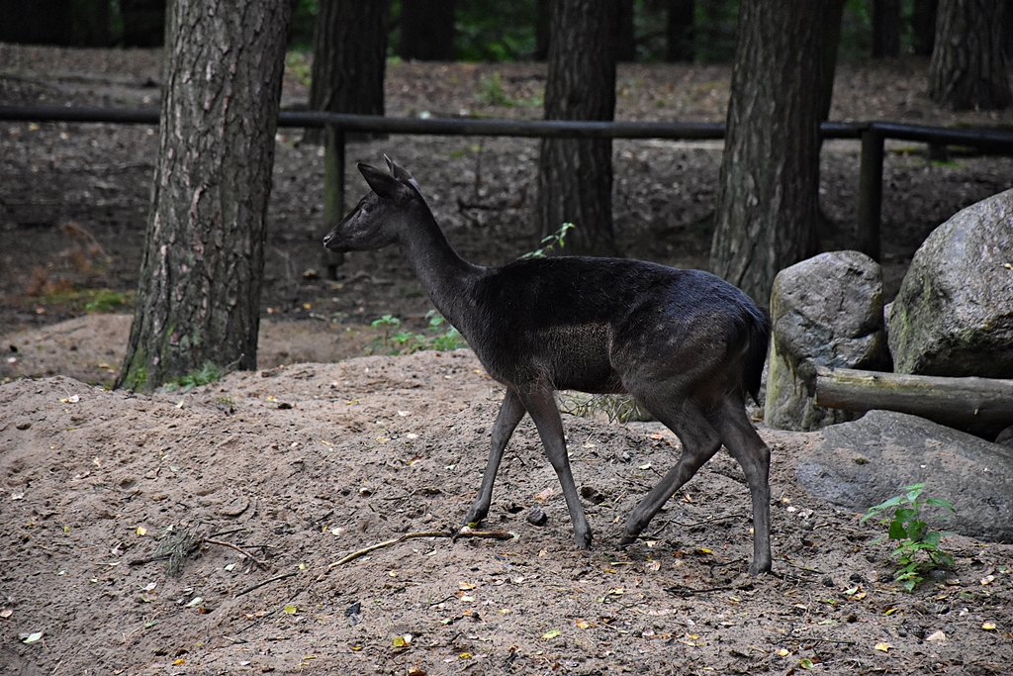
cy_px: 338
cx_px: 506
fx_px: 5910
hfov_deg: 9.8
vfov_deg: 6.5
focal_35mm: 210
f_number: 5.6
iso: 3600
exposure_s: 1/500
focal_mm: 140
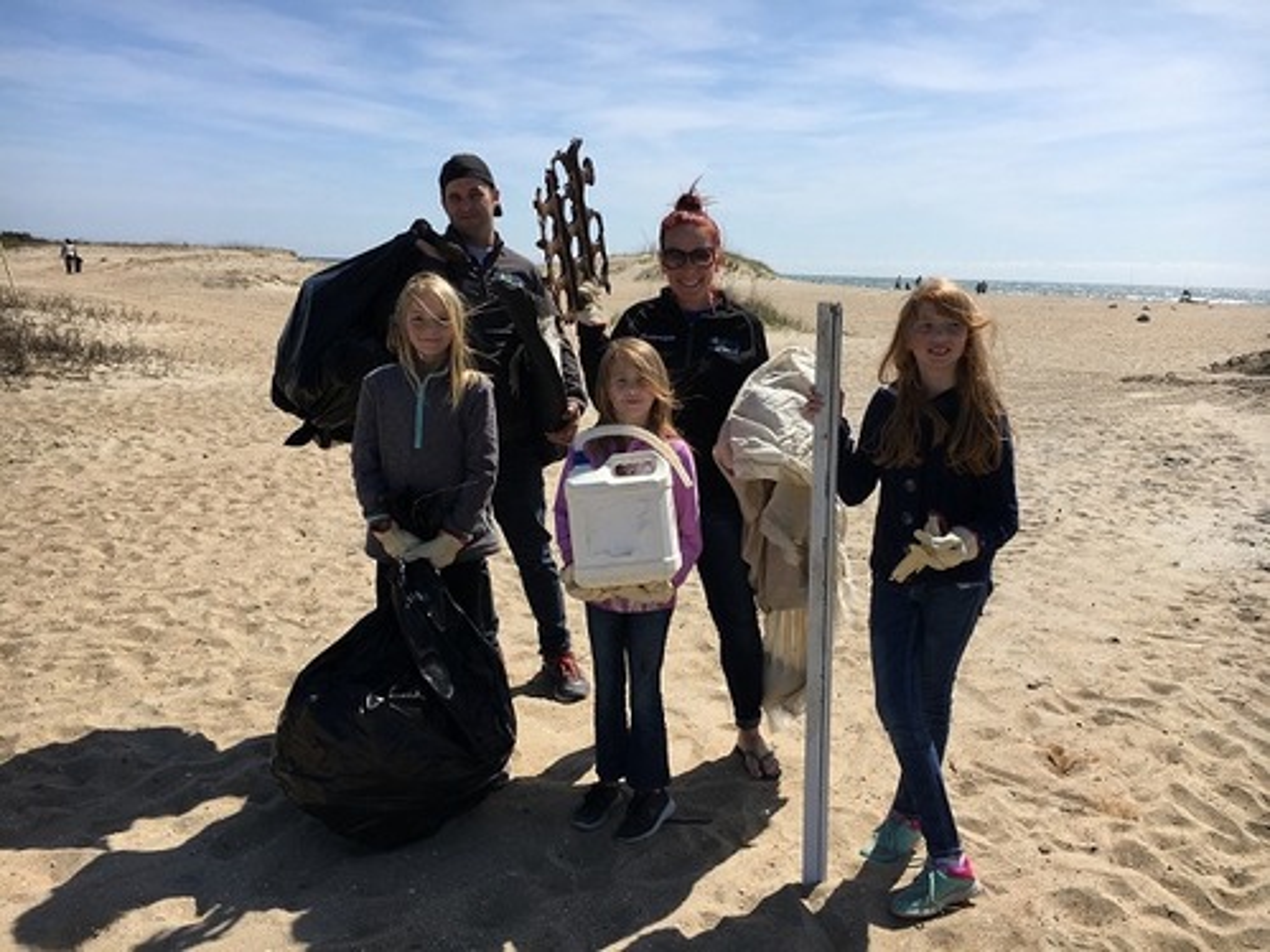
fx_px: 1064
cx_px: 635
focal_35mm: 29
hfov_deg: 61.7
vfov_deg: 48.2
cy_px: 476
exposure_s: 1/2564
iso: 25
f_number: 2.2
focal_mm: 4.15
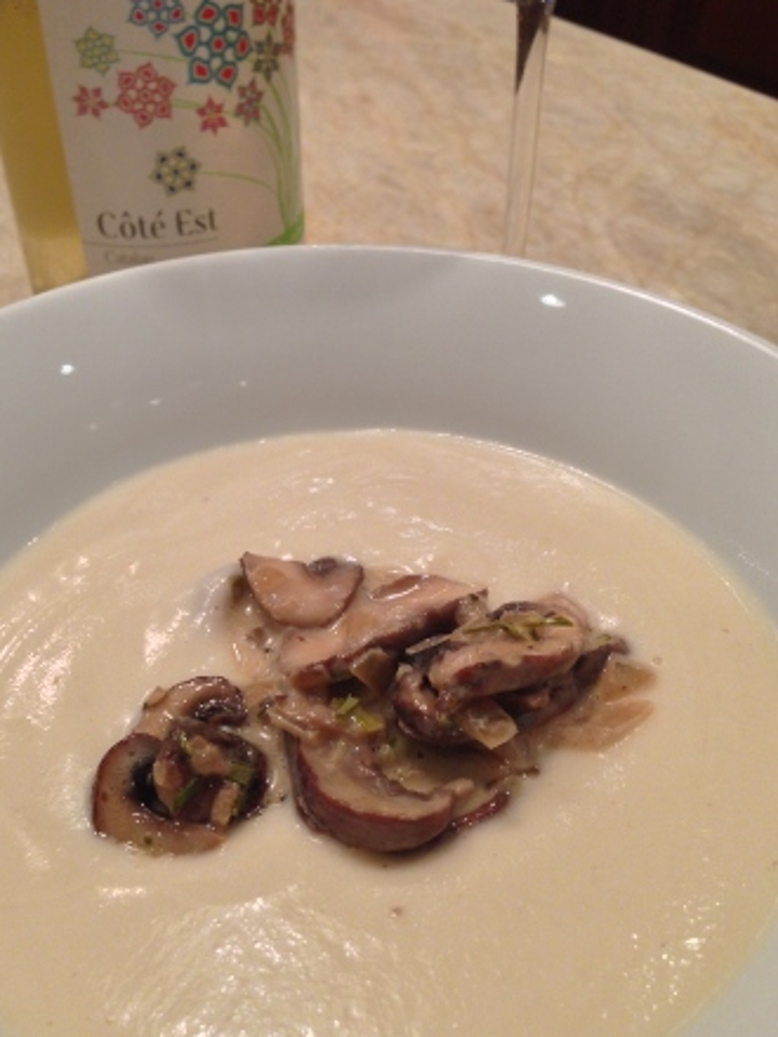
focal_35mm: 36
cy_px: 533
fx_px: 1079
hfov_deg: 39.6
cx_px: 363
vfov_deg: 51.3
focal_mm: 4.12
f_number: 2.4
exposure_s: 1/20
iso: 80
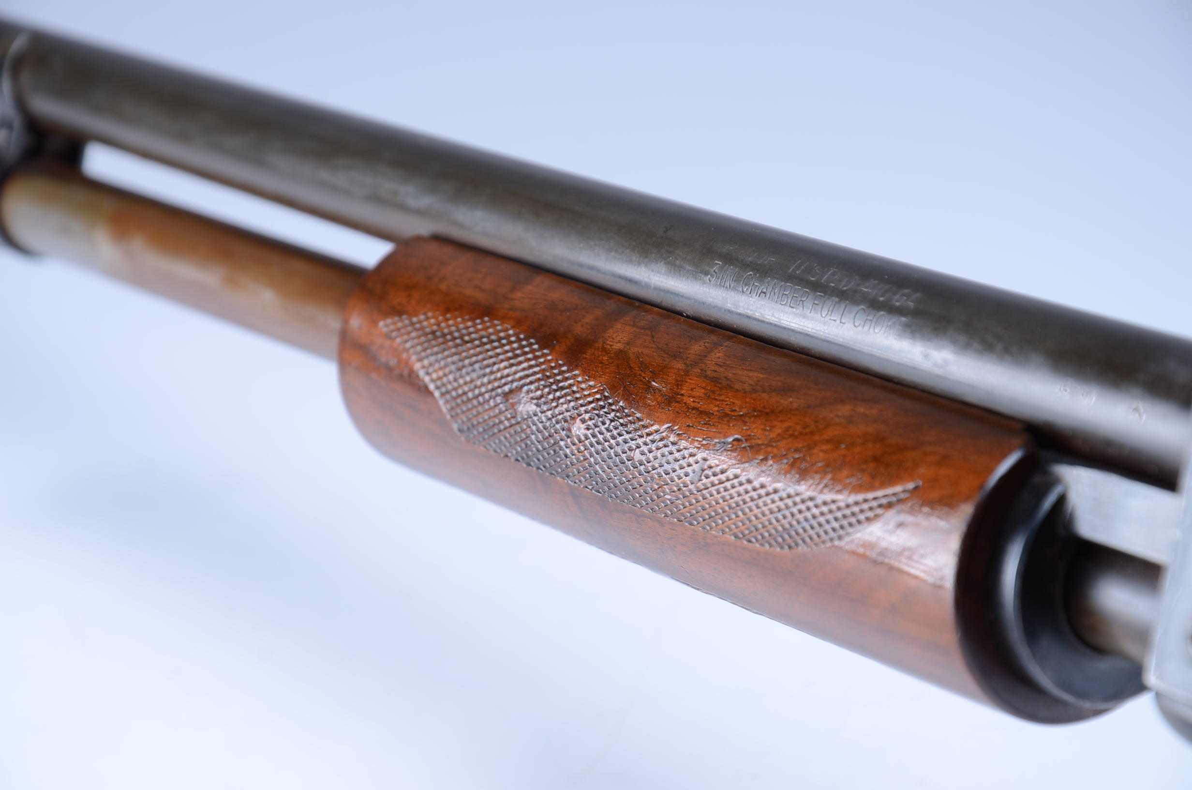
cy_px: 395
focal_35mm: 158
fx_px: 5204
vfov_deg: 8.7
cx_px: 596
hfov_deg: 13.1
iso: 100
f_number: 9
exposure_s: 1/100
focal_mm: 105
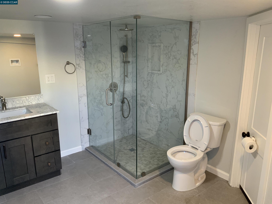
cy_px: 102
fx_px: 228
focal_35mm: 29
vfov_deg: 48.2
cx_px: 136
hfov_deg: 61.7
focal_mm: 3
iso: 125
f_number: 1.8
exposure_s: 1/60
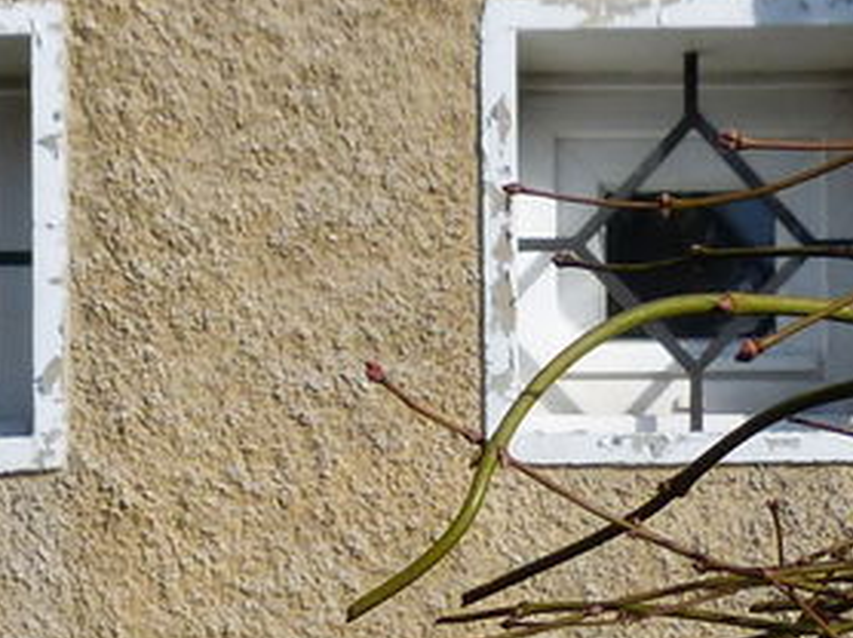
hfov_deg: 9.0
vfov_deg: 6.6
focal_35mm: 219
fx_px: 5392
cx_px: 43
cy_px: 1144
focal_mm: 6.8
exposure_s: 1/800
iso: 100
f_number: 4
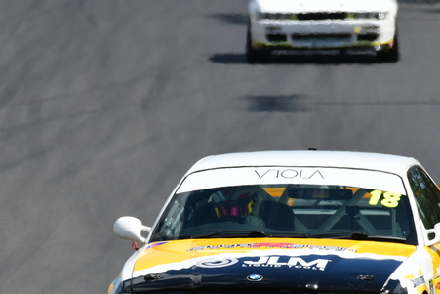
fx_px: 16260
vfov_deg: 1.0
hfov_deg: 1.6
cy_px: 207
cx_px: 217
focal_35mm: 1330
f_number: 11
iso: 320
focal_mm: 500
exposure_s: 1/500
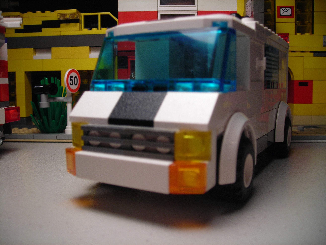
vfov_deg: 37.7
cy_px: 122
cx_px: 163
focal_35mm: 38
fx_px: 358
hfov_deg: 49.0
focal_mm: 6.3
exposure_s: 1/63.1
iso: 50
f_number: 3.2
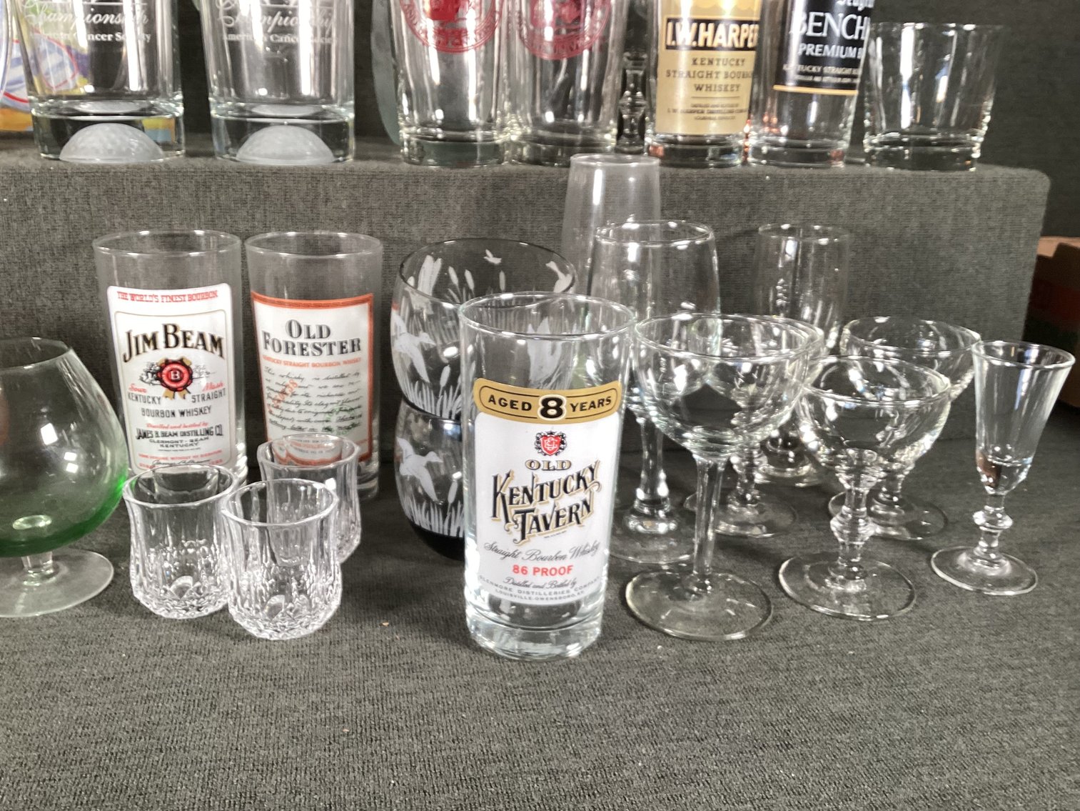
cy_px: 406
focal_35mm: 31
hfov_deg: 58.3
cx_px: 540
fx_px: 967
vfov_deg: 45.4
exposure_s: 1/50
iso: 80
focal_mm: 3.3
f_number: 2.4
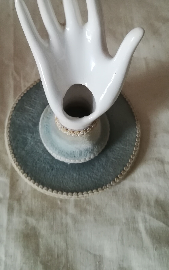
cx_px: 81
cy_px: 94
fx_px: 273
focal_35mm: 37
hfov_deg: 34.4
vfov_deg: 51.9
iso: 320
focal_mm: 3.83
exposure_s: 1/25
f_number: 2.2
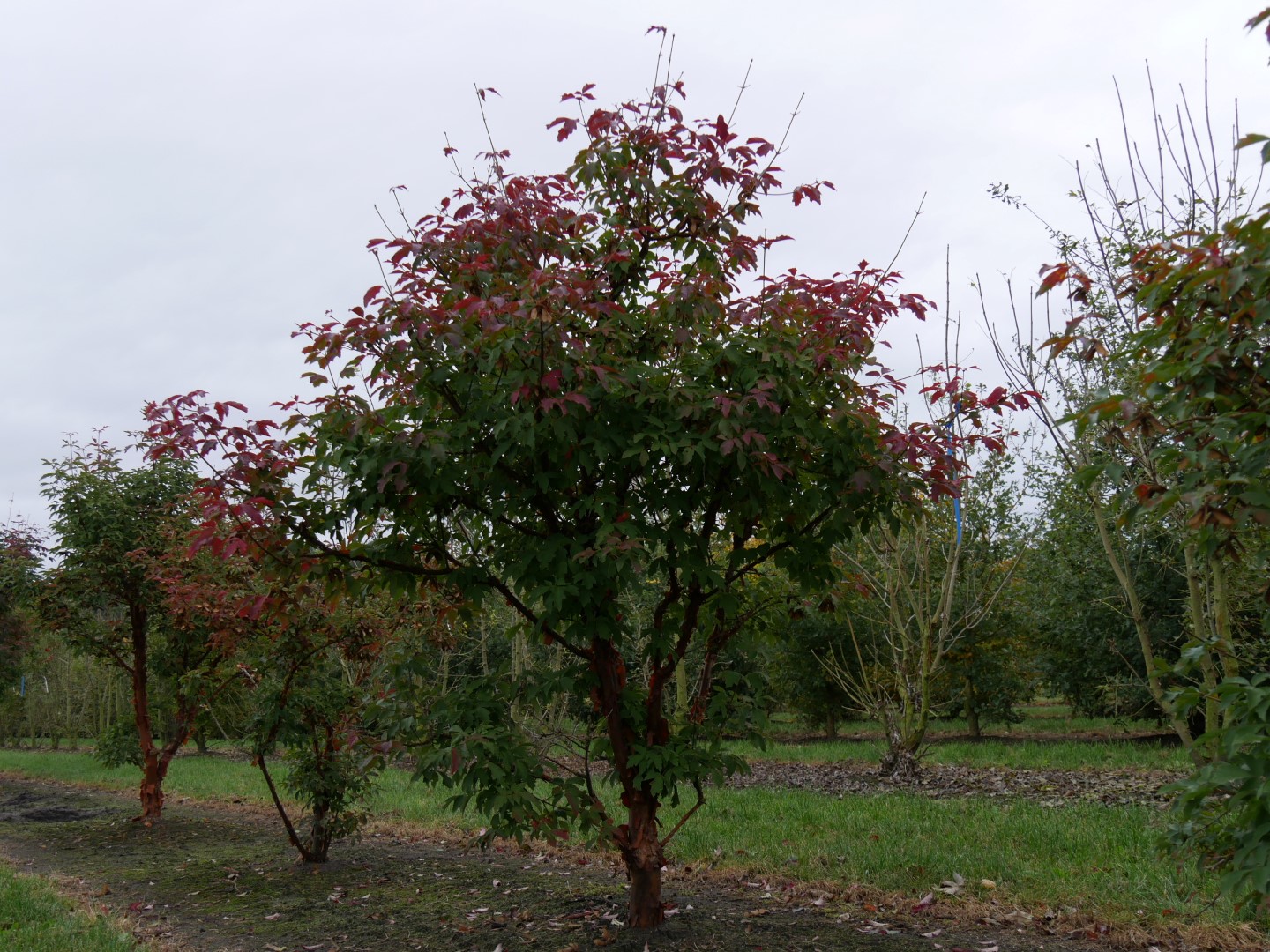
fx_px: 1394
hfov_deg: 49.0
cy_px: 476
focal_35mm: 38
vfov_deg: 37.7
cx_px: 635
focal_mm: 19
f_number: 4.5
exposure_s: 1/125
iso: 200
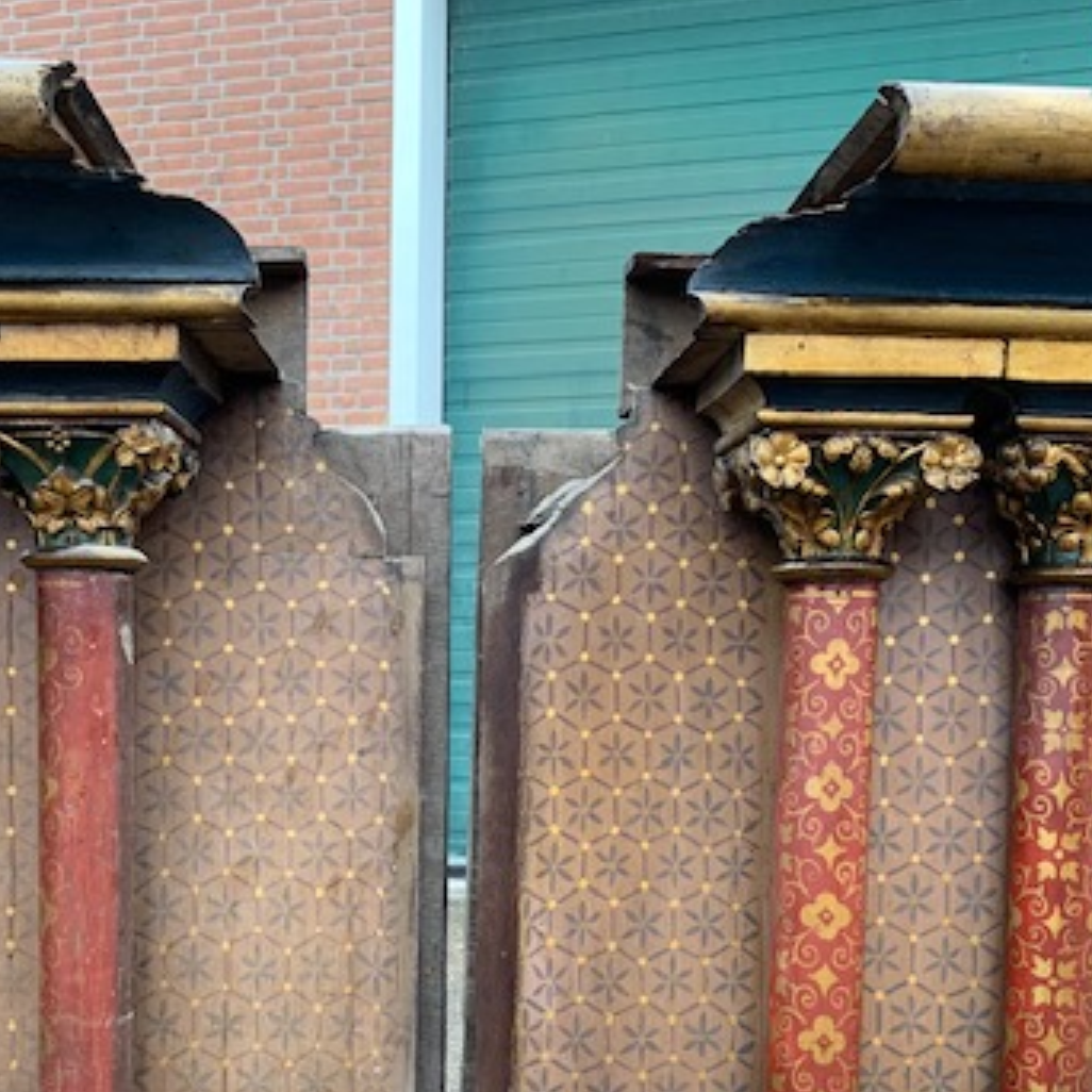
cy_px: 763
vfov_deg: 38.5
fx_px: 1535
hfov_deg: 39.0
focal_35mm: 43
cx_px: 444
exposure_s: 1/60
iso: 100
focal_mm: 4.25
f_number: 1.8
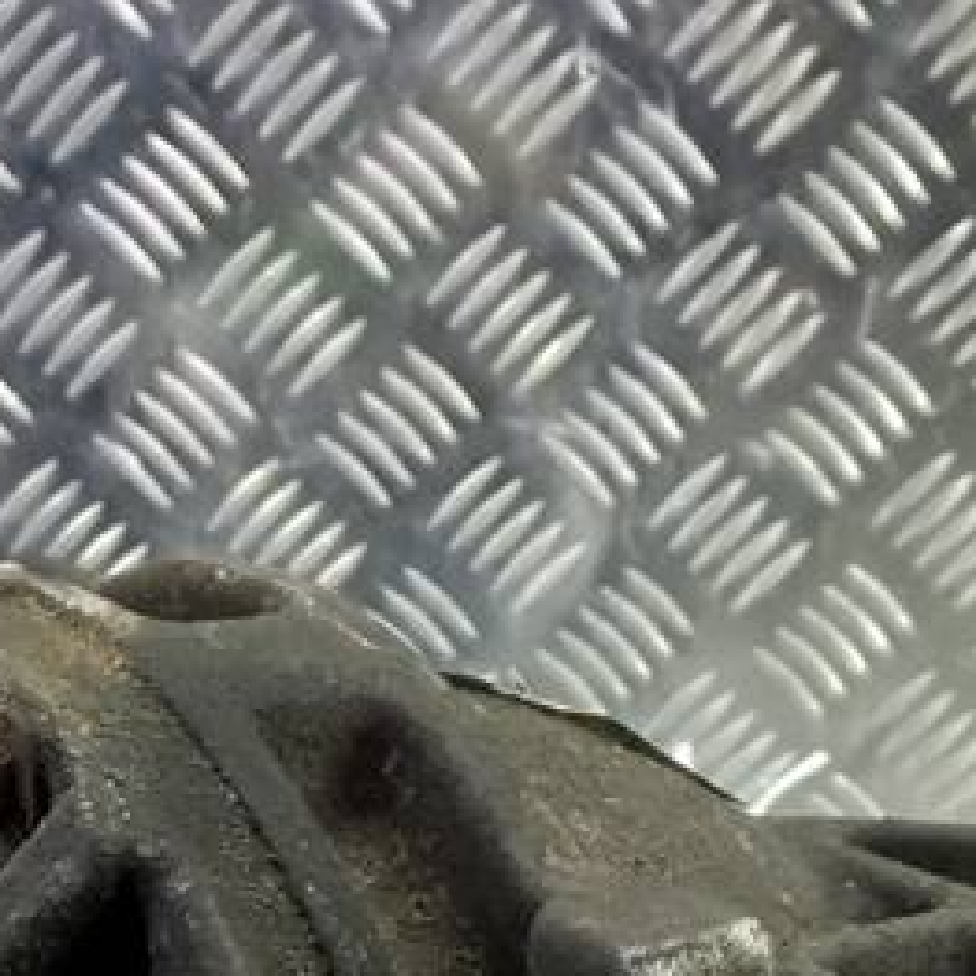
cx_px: 338
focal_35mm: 86
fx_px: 2743
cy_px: 1184
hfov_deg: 20.1
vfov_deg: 19.0
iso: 100
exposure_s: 1/50
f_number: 1.8
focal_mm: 4.6
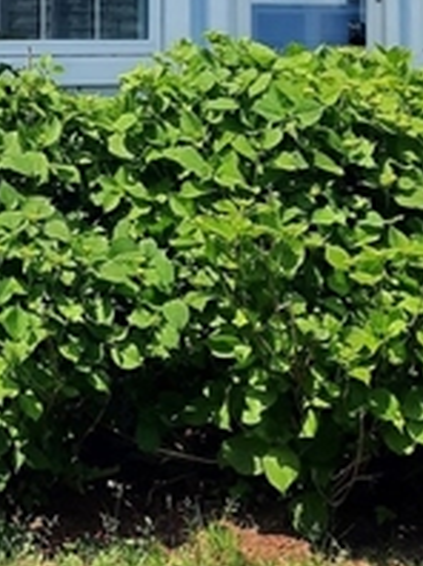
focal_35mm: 97
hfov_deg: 14.4
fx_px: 1584
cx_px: -160
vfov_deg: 19.2
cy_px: -91
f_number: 2
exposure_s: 1/1166
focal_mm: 4.6
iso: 32
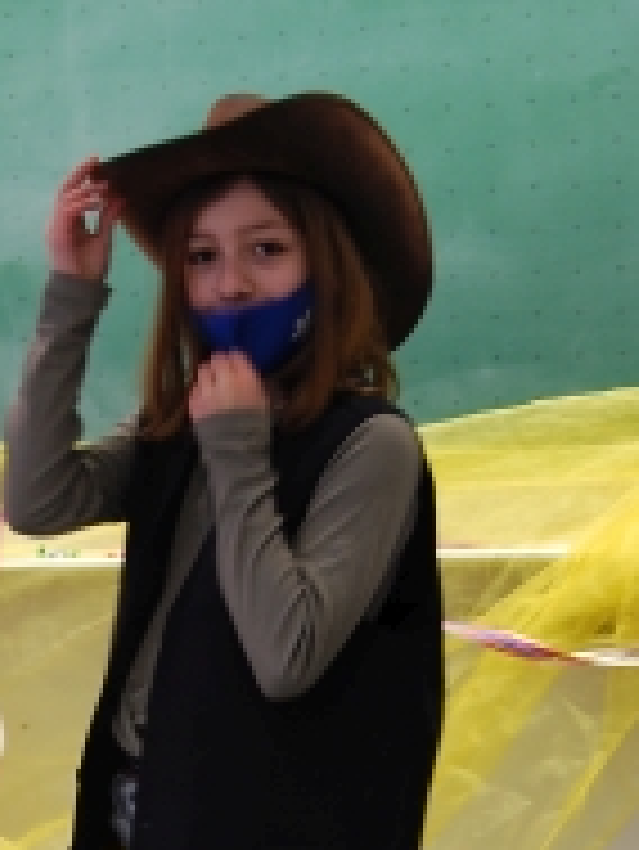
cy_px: 697
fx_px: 2704
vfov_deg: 17.7
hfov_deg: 13.4
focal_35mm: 110
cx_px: 101
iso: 280
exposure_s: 1/30
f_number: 4.5
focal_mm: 32
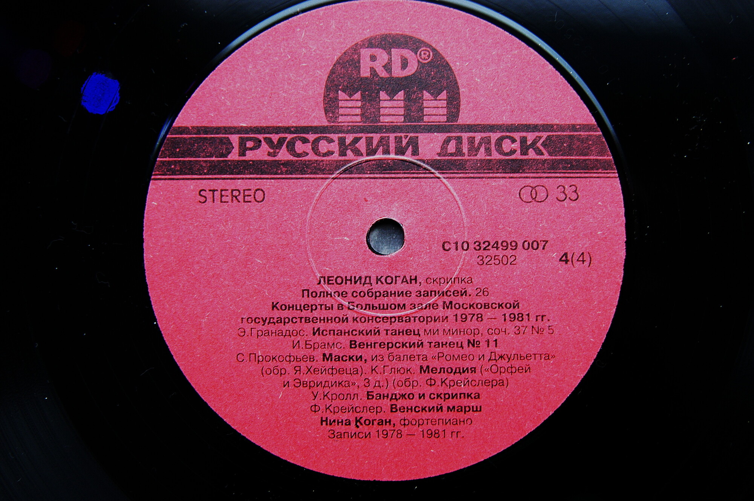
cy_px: 250
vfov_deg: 25.7
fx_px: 1099
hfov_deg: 37.9
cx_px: 377
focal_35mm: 52
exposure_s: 1/40
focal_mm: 35
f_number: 3.3
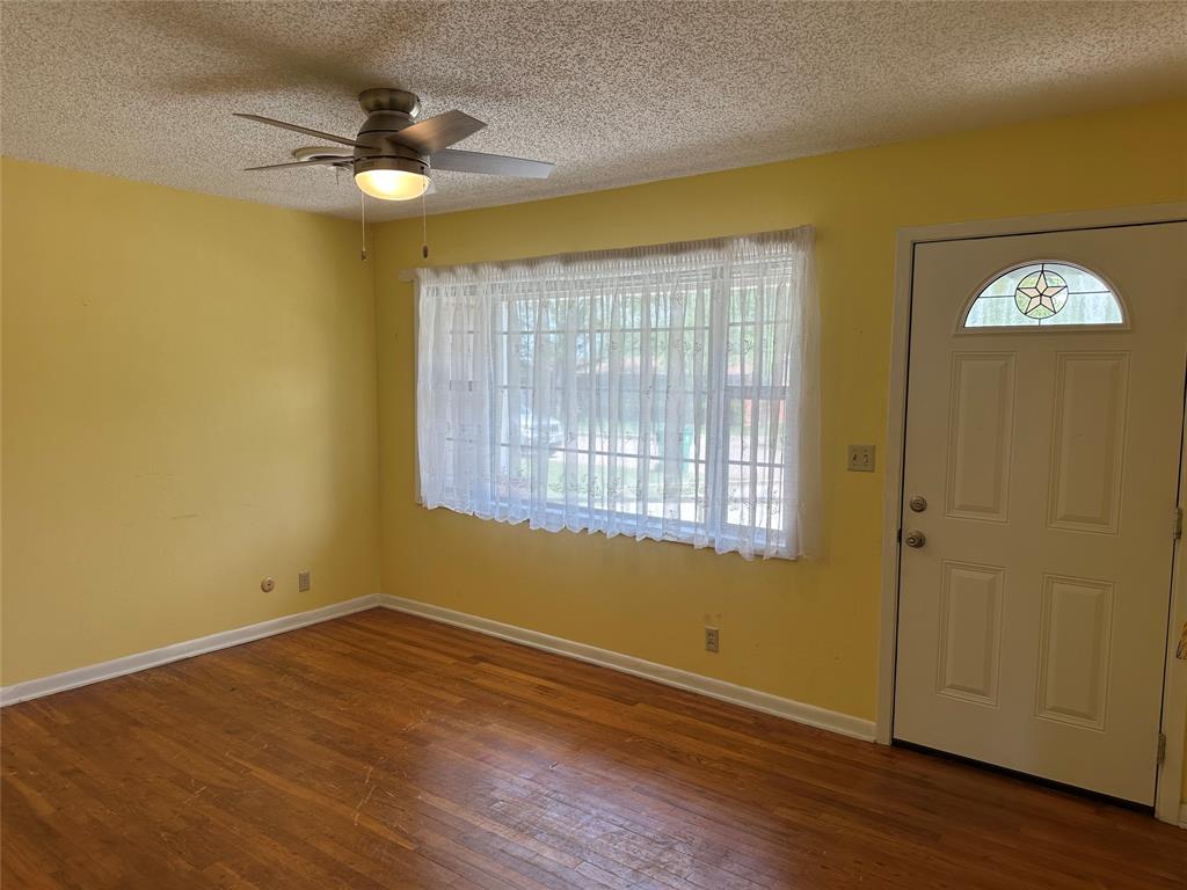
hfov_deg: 71.6
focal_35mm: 24
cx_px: 594
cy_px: 445
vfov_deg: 56.8
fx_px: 823
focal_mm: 6.86
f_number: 1.78
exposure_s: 1/331
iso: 80
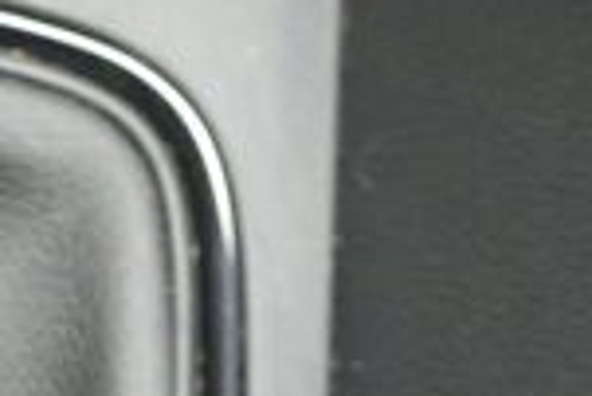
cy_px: 476
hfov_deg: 10.7
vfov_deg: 7.5
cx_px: -408
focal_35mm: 183
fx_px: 3012
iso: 1000
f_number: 3.5
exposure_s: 1/30
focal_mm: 10
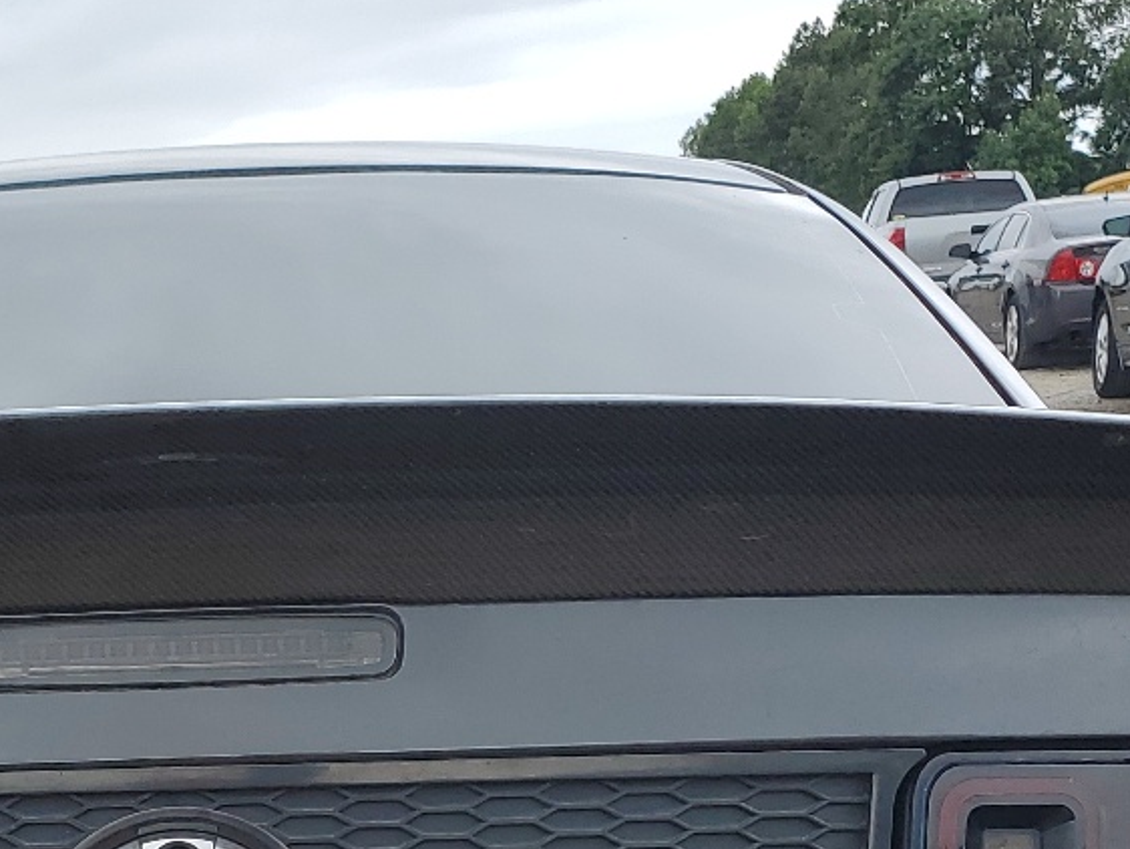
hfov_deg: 25.7
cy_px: 936
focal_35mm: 74
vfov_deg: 19.1
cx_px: 173
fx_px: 2417
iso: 50
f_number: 1.5
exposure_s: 1/833
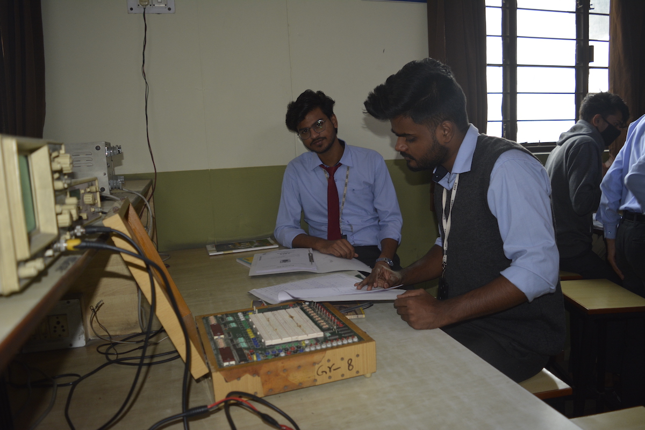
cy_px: 215
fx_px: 484
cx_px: 322
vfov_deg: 47.9
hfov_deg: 67.4
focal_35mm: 27
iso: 500
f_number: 3.5
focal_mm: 18
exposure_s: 1/60
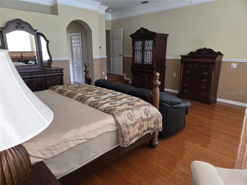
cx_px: 124
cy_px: 92
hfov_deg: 73.9
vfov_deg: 58.9
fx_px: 164
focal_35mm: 23
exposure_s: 1/24
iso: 100
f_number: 1.8
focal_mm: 5.4
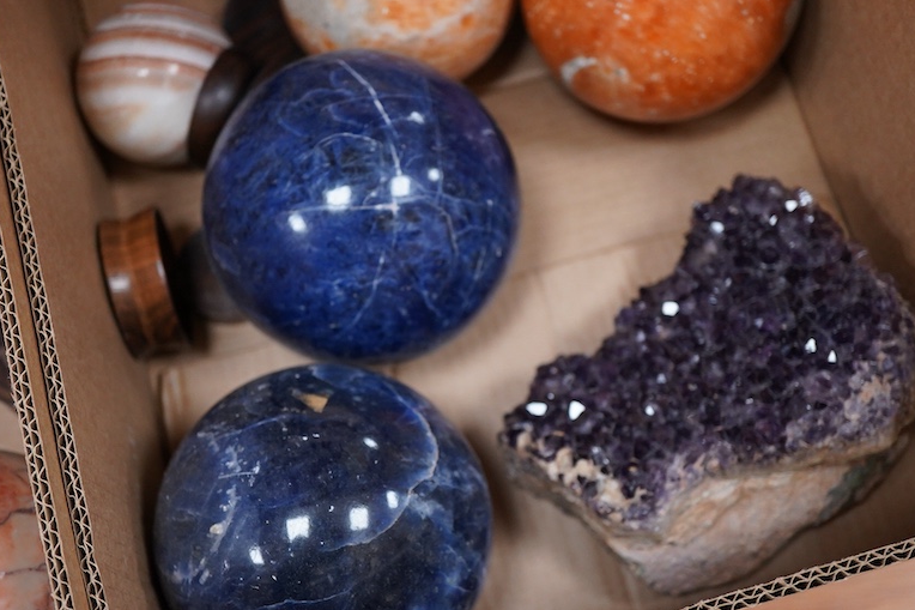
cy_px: 340
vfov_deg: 25.5
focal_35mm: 53
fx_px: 1347
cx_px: 432
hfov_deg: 37.5
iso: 1600
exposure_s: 1/125
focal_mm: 30
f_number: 3.5
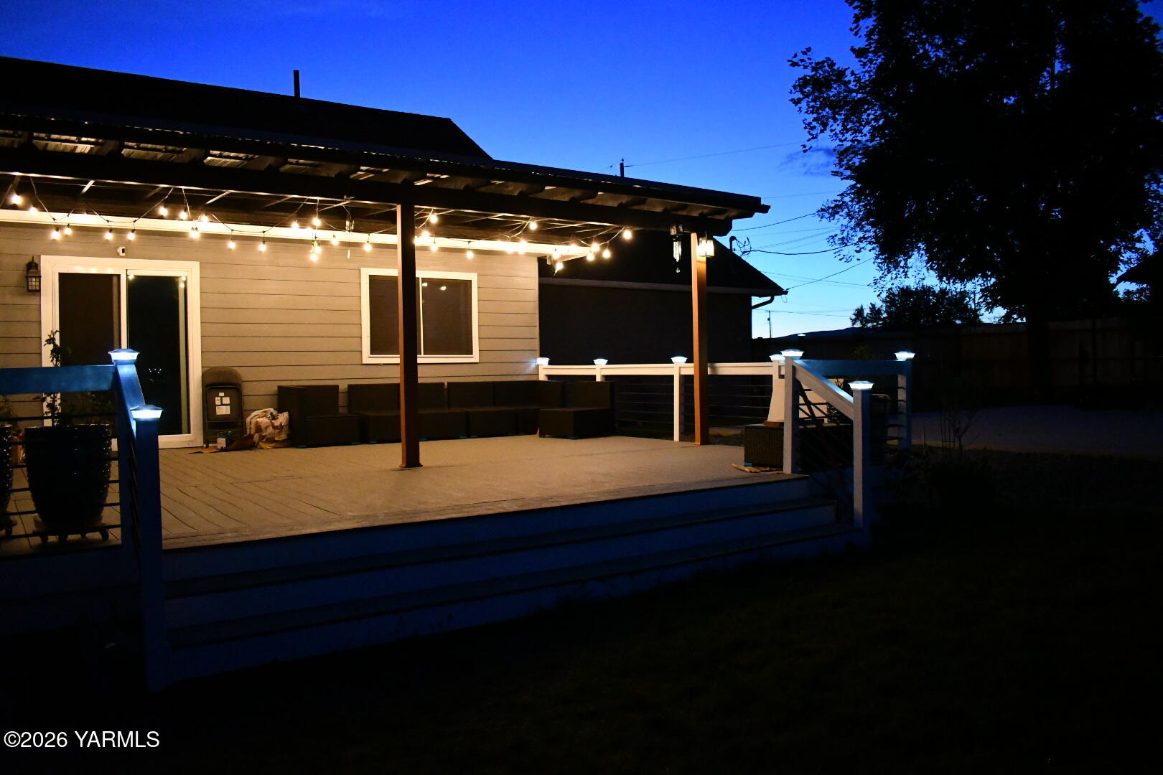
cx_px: 582
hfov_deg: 67.4
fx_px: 872
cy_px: 388
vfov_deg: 47.9
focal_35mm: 27
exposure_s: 1/60
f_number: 3.5
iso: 8000
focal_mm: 18
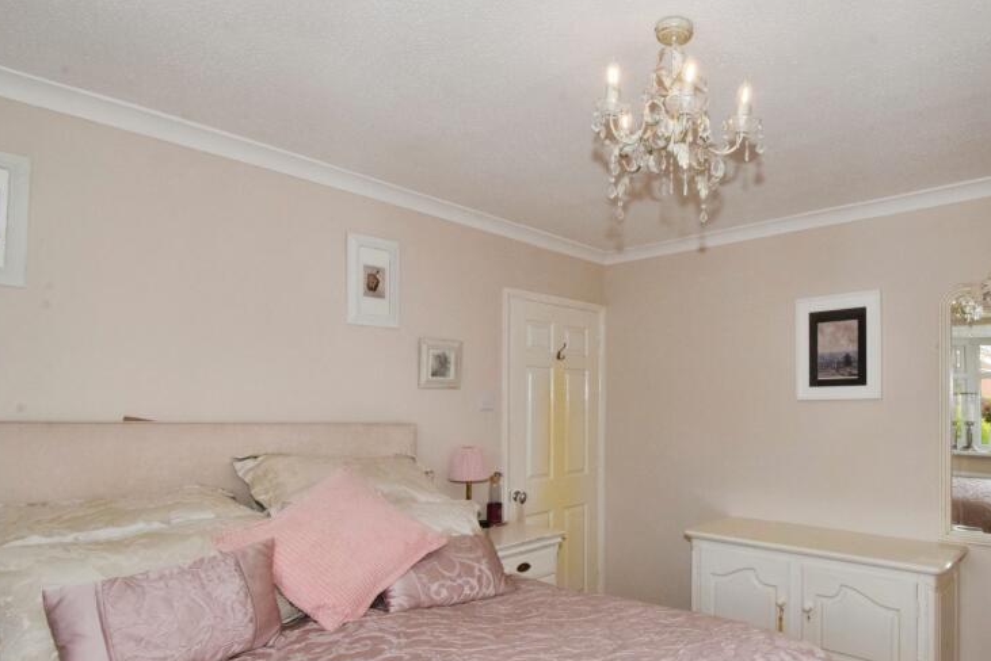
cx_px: 634
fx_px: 578
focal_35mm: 21
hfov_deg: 79.3
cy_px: 398
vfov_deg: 59.0
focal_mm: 10
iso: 1000
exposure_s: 1/60
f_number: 20
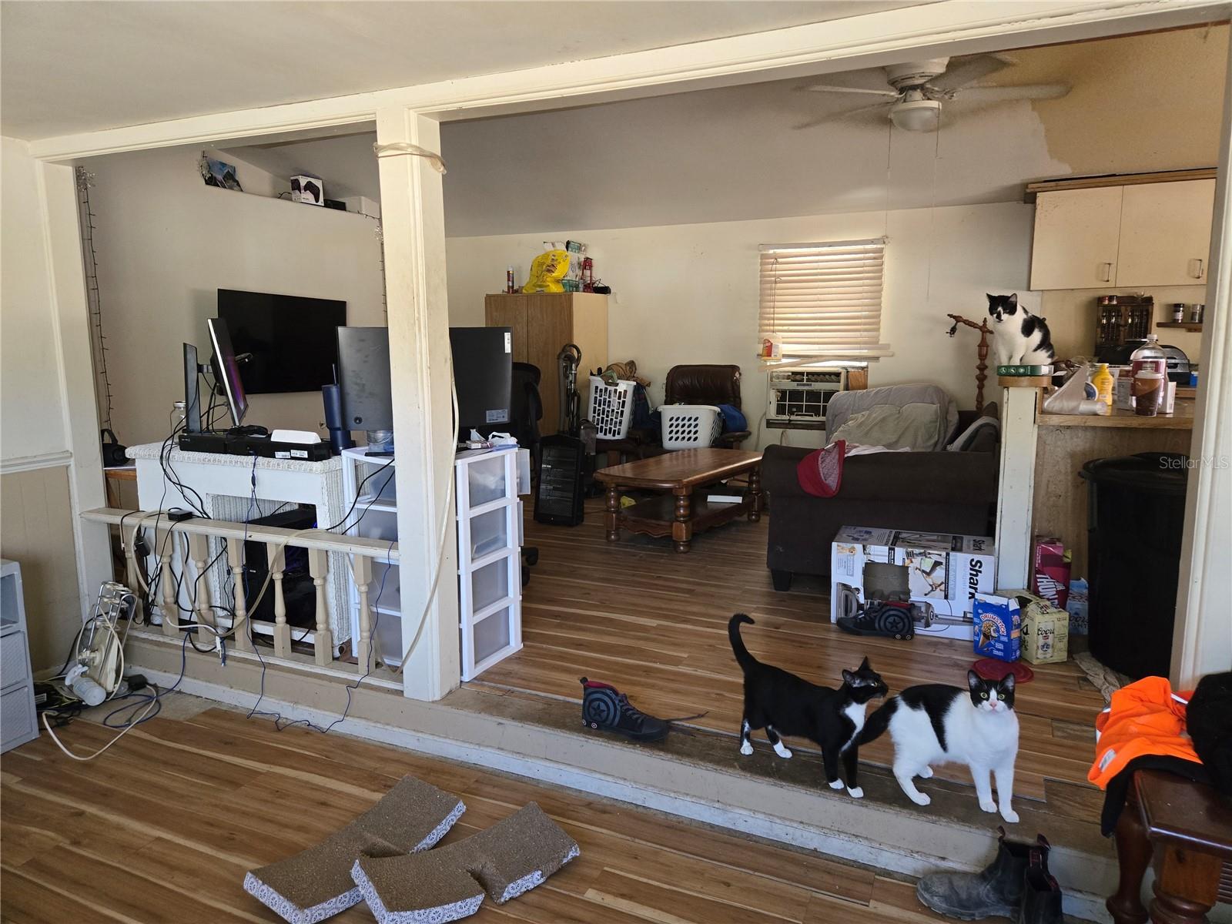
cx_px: 616
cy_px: 462
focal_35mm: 23
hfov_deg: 73.9
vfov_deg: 58.9
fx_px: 819
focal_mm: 5.4
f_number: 1.8
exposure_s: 1/120
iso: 640
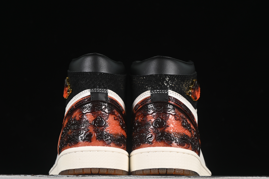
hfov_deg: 20.4
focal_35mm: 100
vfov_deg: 13.7
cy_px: 101
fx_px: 747
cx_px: 128
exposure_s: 1/60
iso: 160
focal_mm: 50
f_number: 6.3
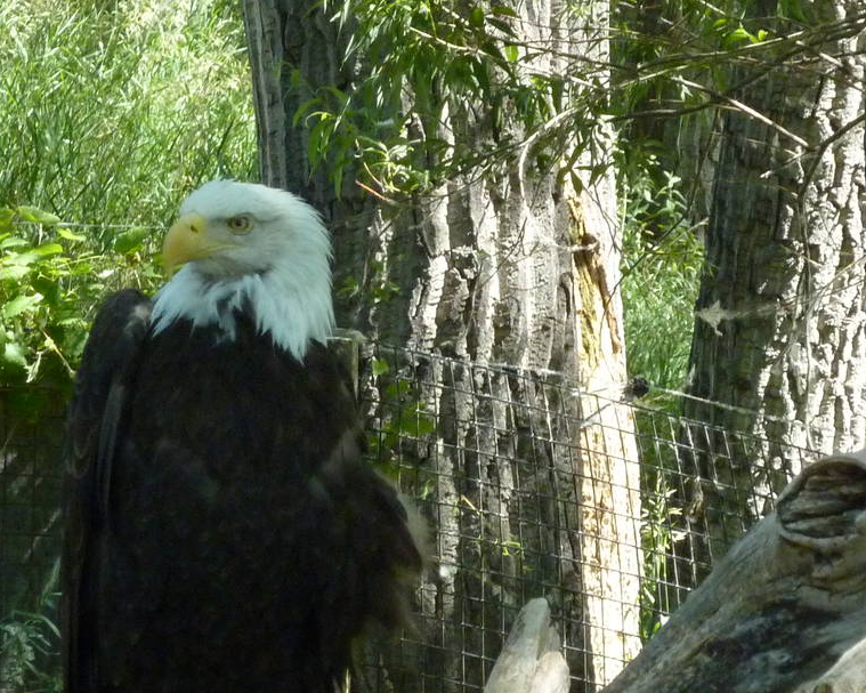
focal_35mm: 325
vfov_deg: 4.8
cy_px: 264
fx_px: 8329
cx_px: 637
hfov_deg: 5.9
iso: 400
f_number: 4.5
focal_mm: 25.9
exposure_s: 1/320
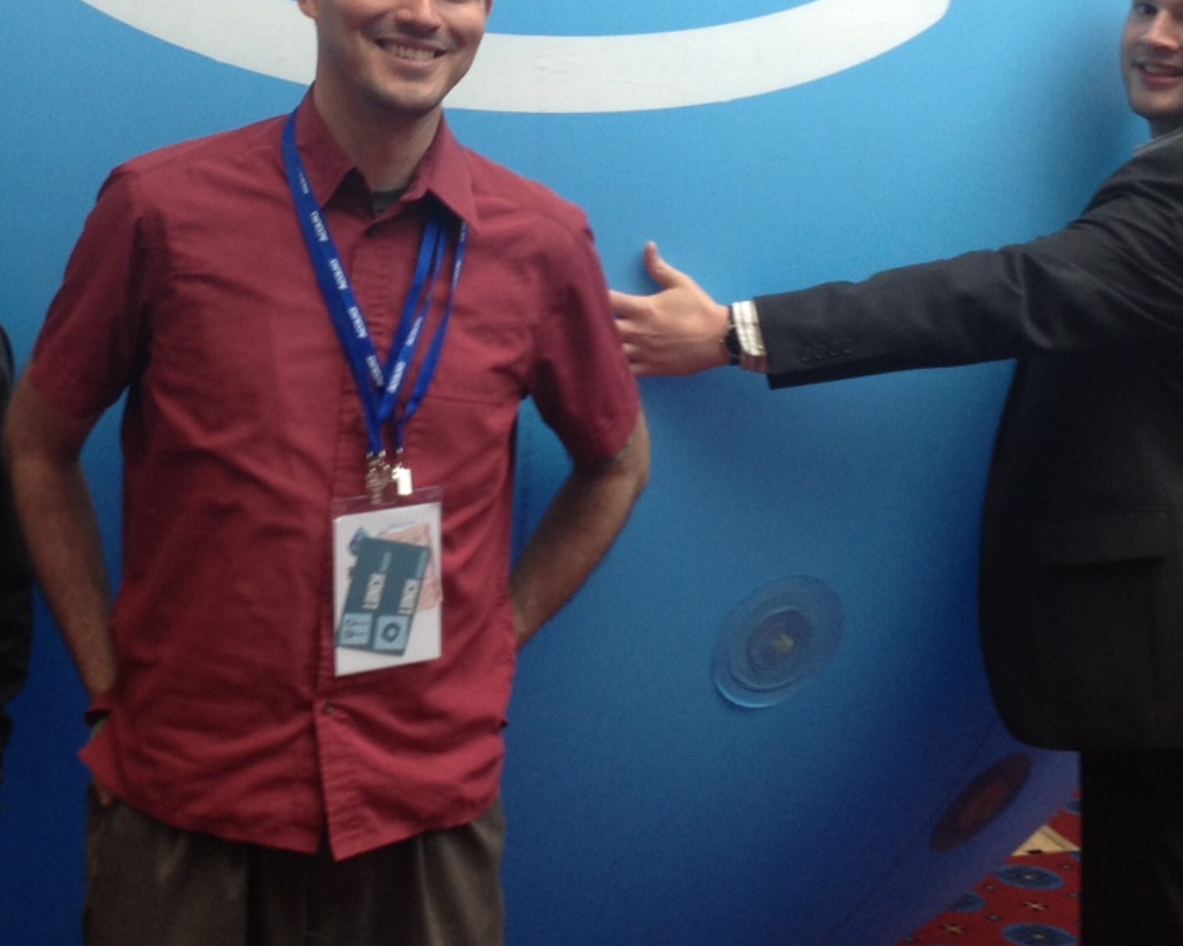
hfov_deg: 25.0
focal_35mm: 76
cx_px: 482
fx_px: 2661
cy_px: 327
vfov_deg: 20.1
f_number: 2.4
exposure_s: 1/20
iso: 64
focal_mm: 4.28
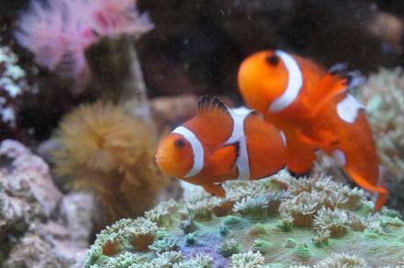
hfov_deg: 27.0
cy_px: 134
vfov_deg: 18.1
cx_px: 202
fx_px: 840
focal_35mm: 75
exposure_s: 1/40
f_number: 9
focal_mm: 50
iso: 1600
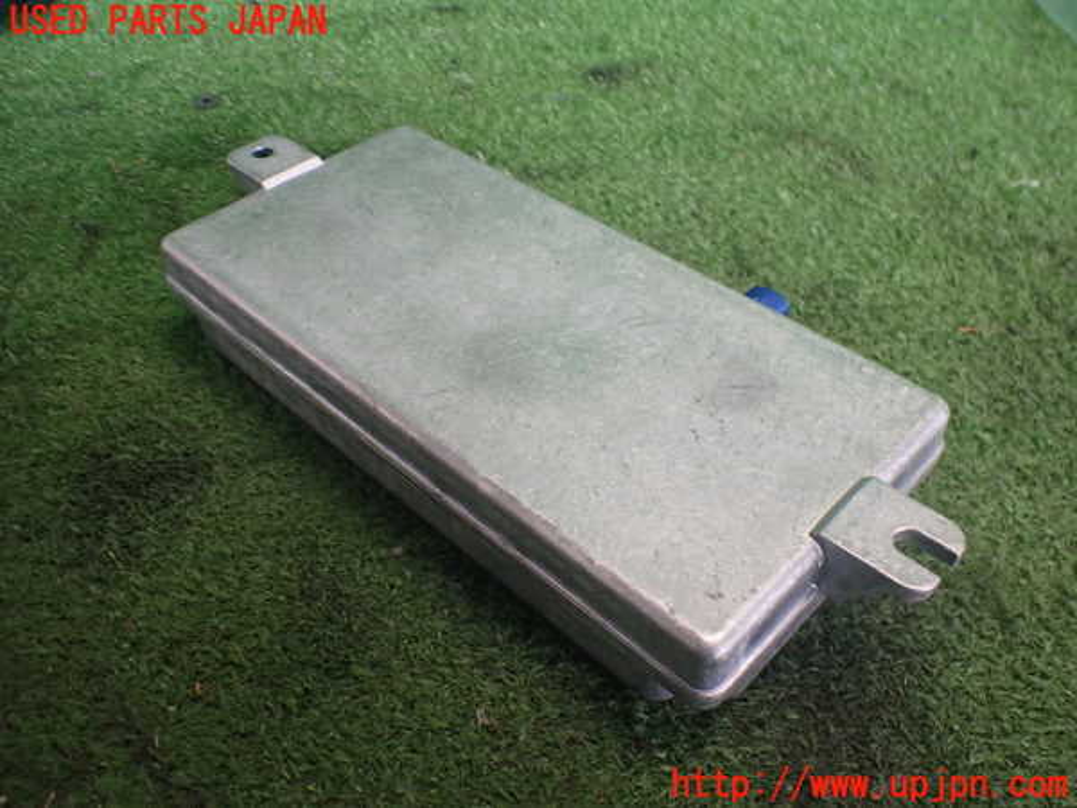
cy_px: 404
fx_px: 933
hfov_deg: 60.0
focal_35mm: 30
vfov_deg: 46.8
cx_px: 538
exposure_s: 1/125
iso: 500
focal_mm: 5.4
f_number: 2.3
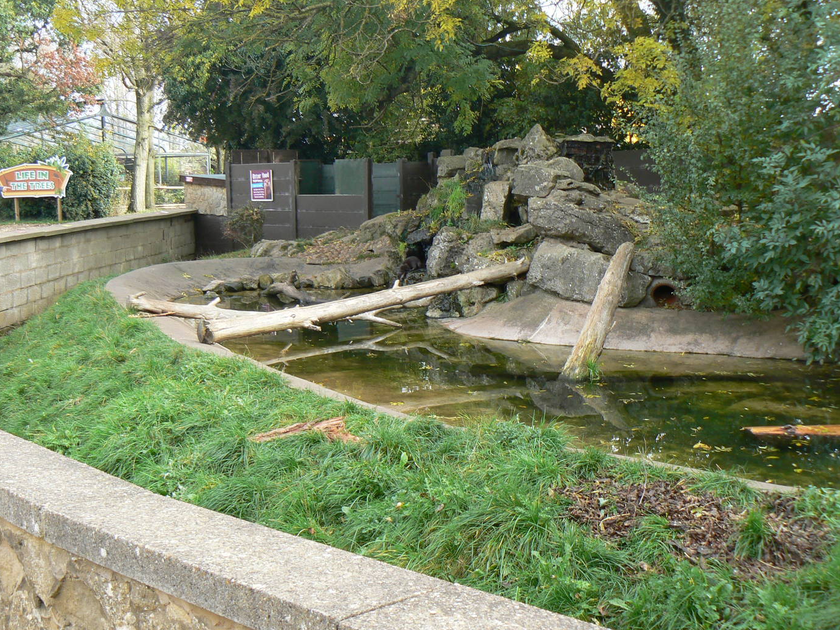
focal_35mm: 42
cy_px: 351
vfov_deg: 34.3
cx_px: 400
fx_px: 1019
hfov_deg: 44.8
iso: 80
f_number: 4
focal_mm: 6
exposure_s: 1/125
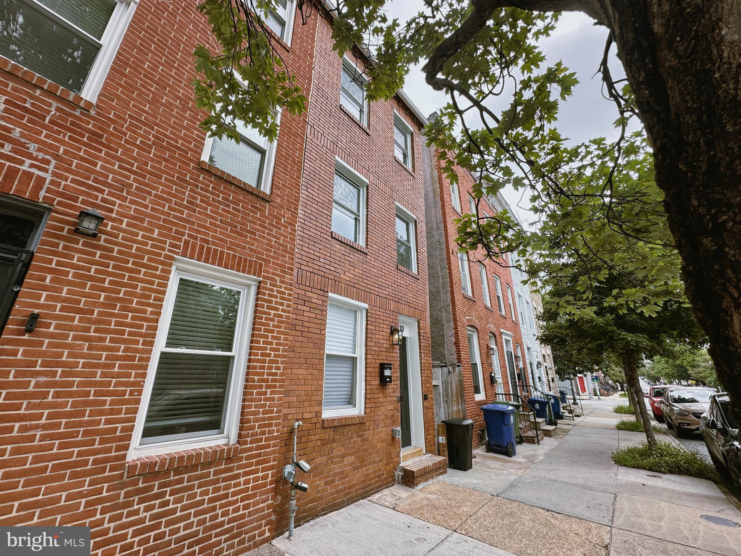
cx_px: 370
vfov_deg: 85.7
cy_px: 278
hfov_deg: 102.1
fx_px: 300
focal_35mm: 14
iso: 40
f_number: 2.2
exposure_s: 1/506
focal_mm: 2.22
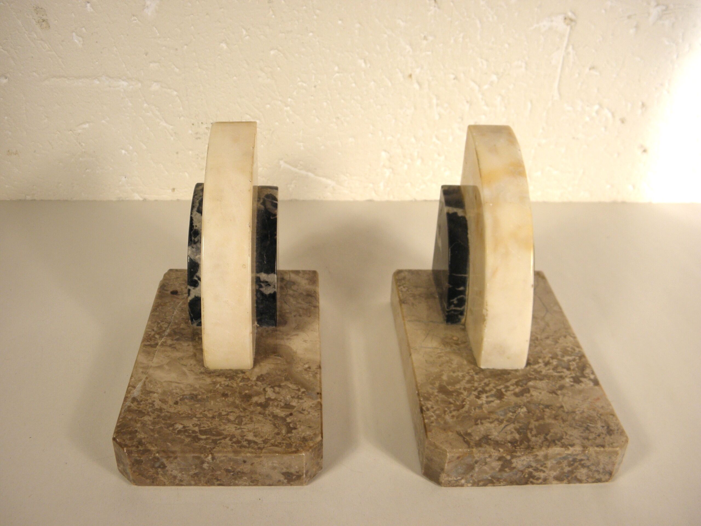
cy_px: 263
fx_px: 689
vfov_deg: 41.8
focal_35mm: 34
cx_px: 350
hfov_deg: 54.0
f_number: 3.7
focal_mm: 6.2
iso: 100
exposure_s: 1/100
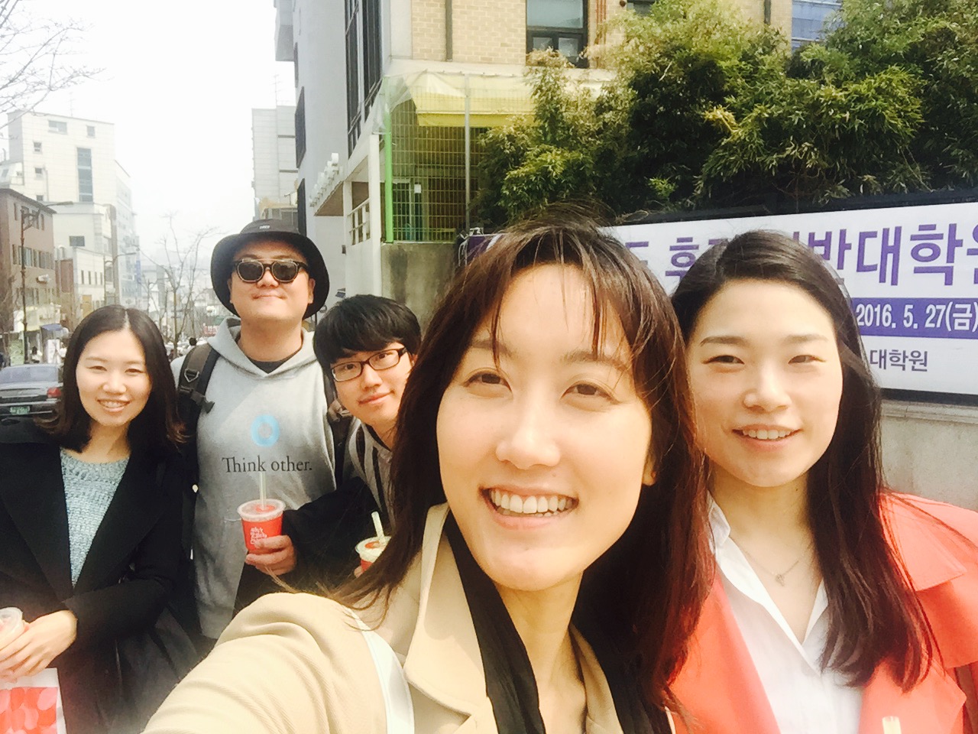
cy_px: 367
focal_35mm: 31
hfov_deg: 58.4
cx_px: 489
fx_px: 876
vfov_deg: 45.4
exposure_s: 1/1282
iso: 32
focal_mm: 2.65
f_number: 2.2
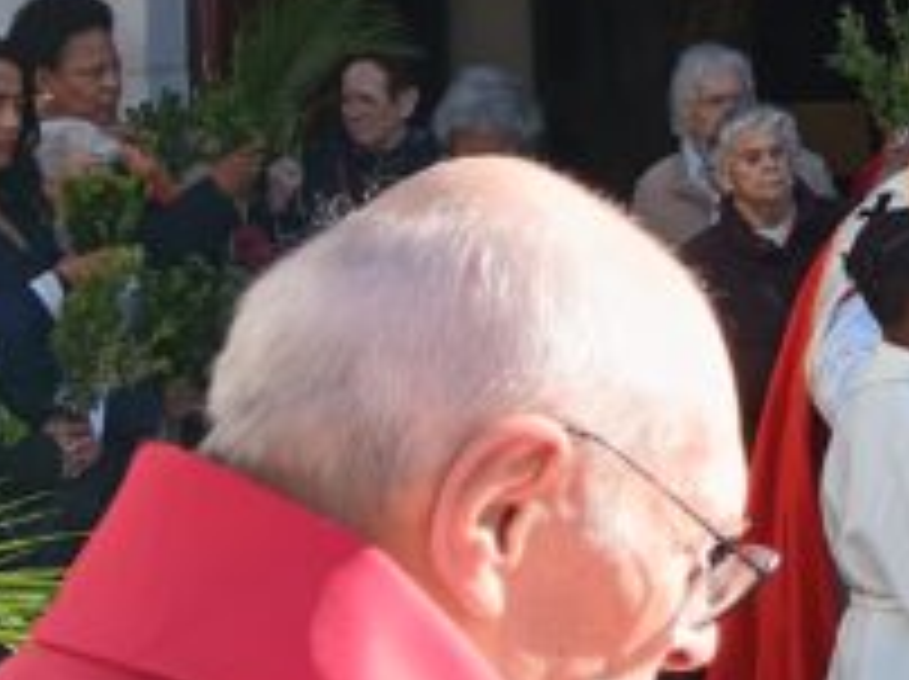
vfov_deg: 10.6
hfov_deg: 13.4
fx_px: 3593
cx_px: 1458
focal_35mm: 137
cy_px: -135
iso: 100
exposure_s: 1/271
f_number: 1.9
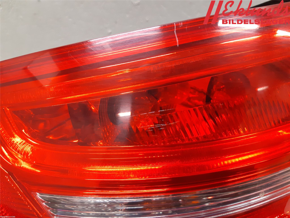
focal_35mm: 26
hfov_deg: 67.3
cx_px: 145
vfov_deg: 53.1
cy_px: 109
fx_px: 218
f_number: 1.7
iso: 200
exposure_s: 1/33
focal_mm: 3.93
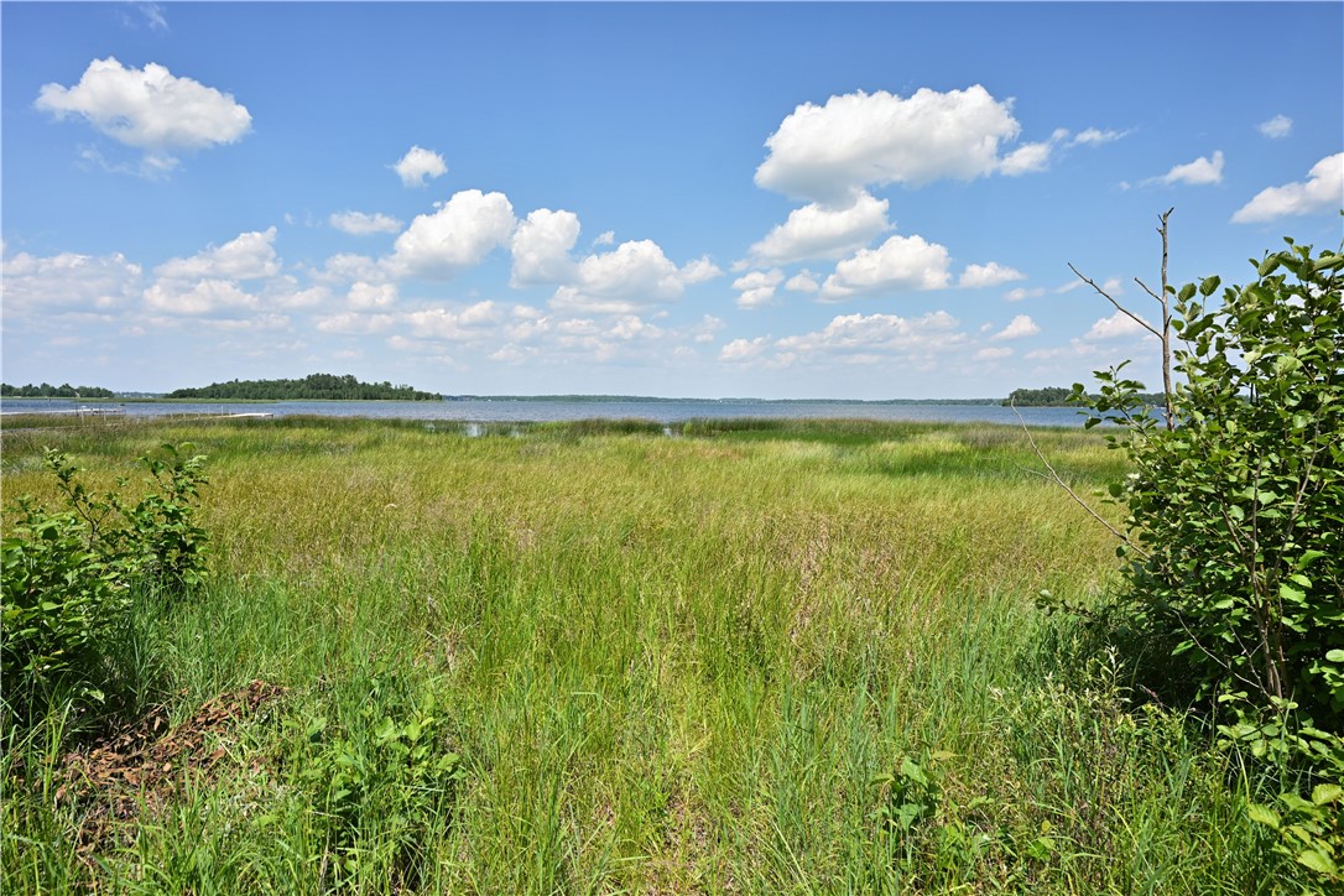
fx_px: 691
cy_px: 448
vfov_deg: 65.9
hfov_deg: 88.4
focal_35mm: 18
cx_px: 672
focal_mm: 18.5
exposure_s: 1/1600
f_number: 5.6
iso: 250
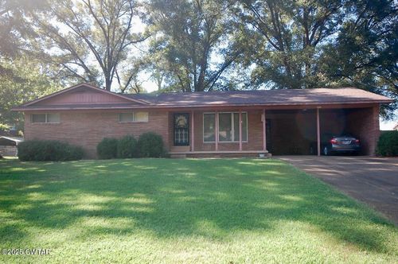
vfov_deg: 43.5
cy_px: 132
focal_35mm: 30
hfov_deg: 62.0
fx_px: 331
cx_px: 199
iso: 400
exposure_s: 1/80
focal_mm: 20
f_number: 8
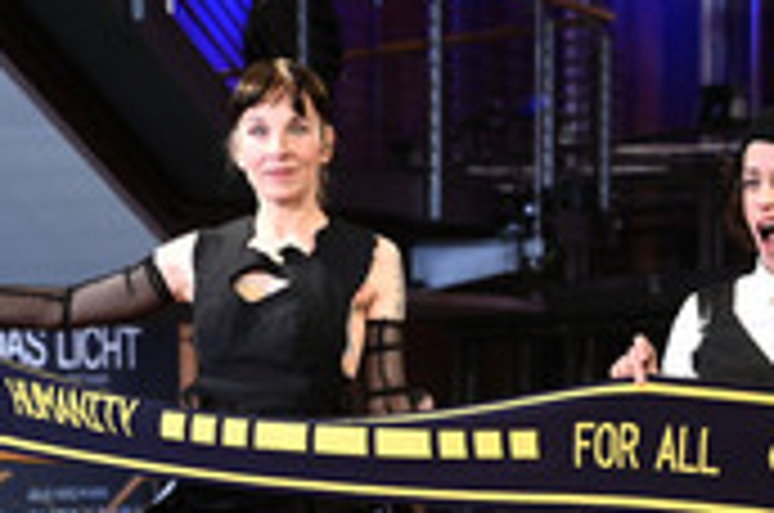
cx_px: 430
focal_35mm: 126
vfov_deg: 10.6
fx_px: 2704
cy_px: 652
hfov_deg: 16.3
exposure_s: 1/250
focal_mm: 48
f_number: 4.5
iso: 5000
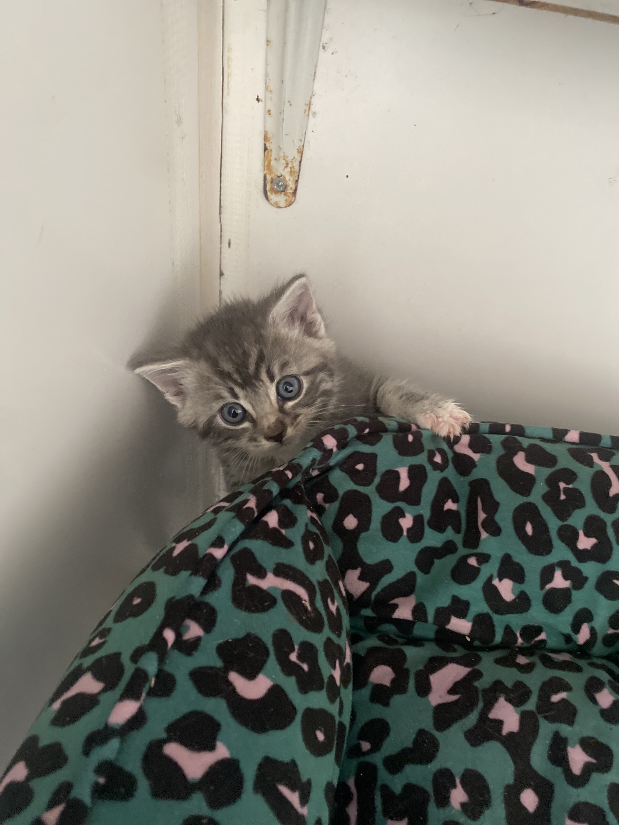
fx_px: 620
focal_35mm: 26
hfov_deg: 53.1
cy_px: 412
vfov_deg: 67.3
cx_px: 310
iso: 640
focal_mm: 4.25
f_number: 1.8
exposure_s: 1/30
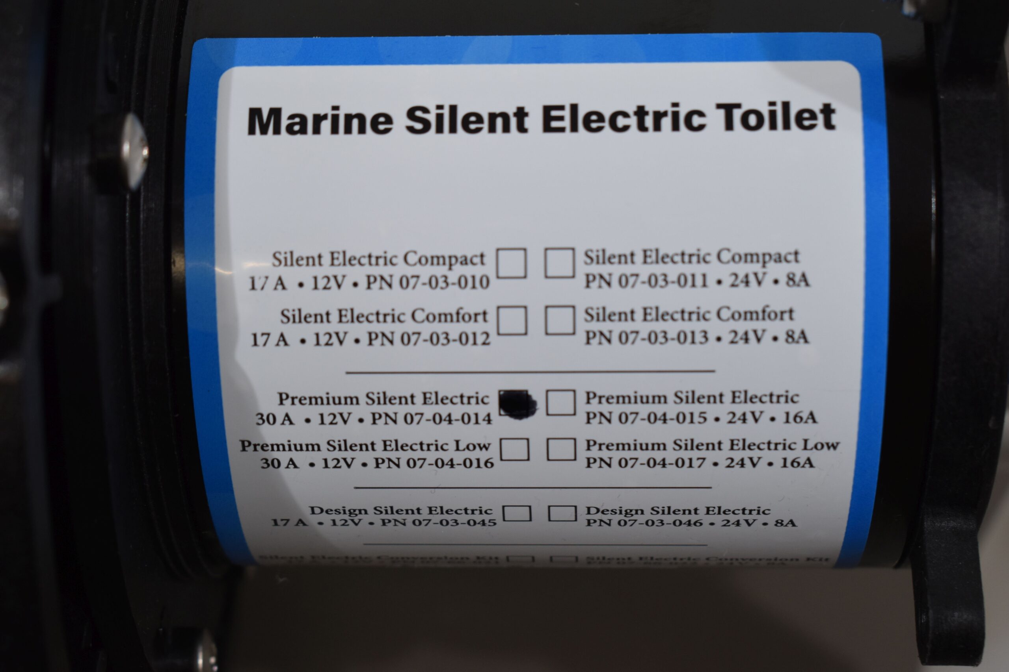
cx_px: 504
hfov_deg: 24.6
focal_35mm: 82
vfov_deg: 16.6
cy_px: 336
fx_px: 2312
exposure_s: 1/60
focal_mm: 55
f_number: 8
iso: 400
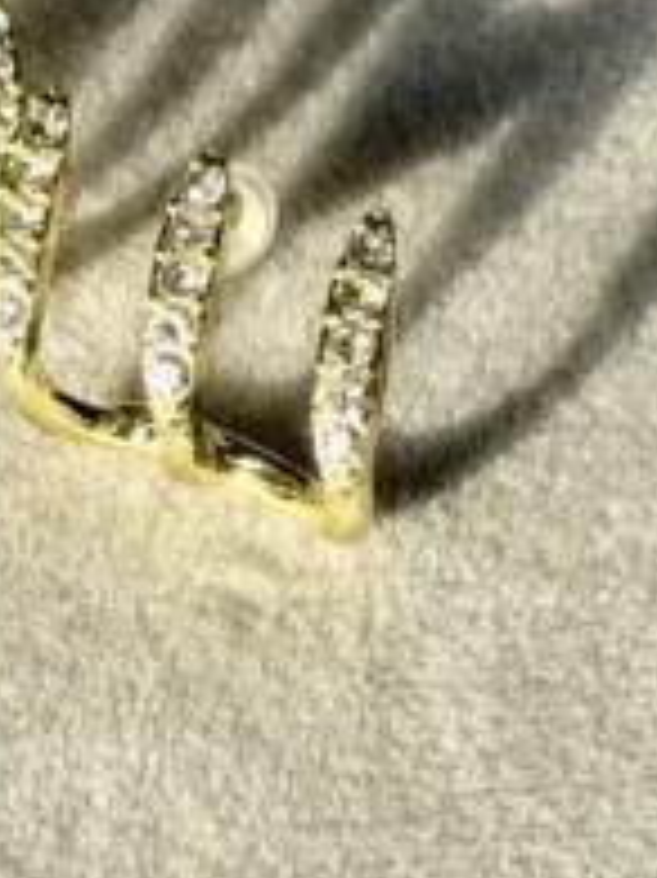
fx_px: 3572
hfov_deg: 10.4
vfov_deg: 13.9
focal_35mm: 141
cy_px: 151
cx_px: -104
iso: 64
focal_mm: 6.76
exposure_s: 1/693
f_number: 1.78
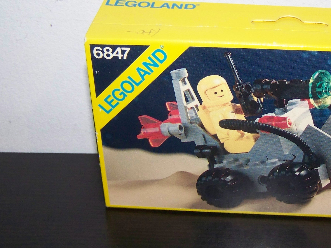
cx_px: 248
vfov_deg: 22.6
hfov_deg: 29.4
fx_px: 622
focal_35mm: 65
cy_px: 132
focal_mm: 6.3
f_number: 2.8
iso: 200
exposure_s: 1/30
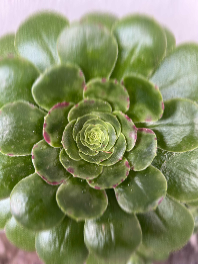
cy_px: 132
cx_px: 99
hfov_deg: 53.1
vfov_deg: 67.3
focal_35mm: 26
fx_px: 198
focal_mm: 5.7
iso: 64
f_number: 1.5
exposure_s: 1/121
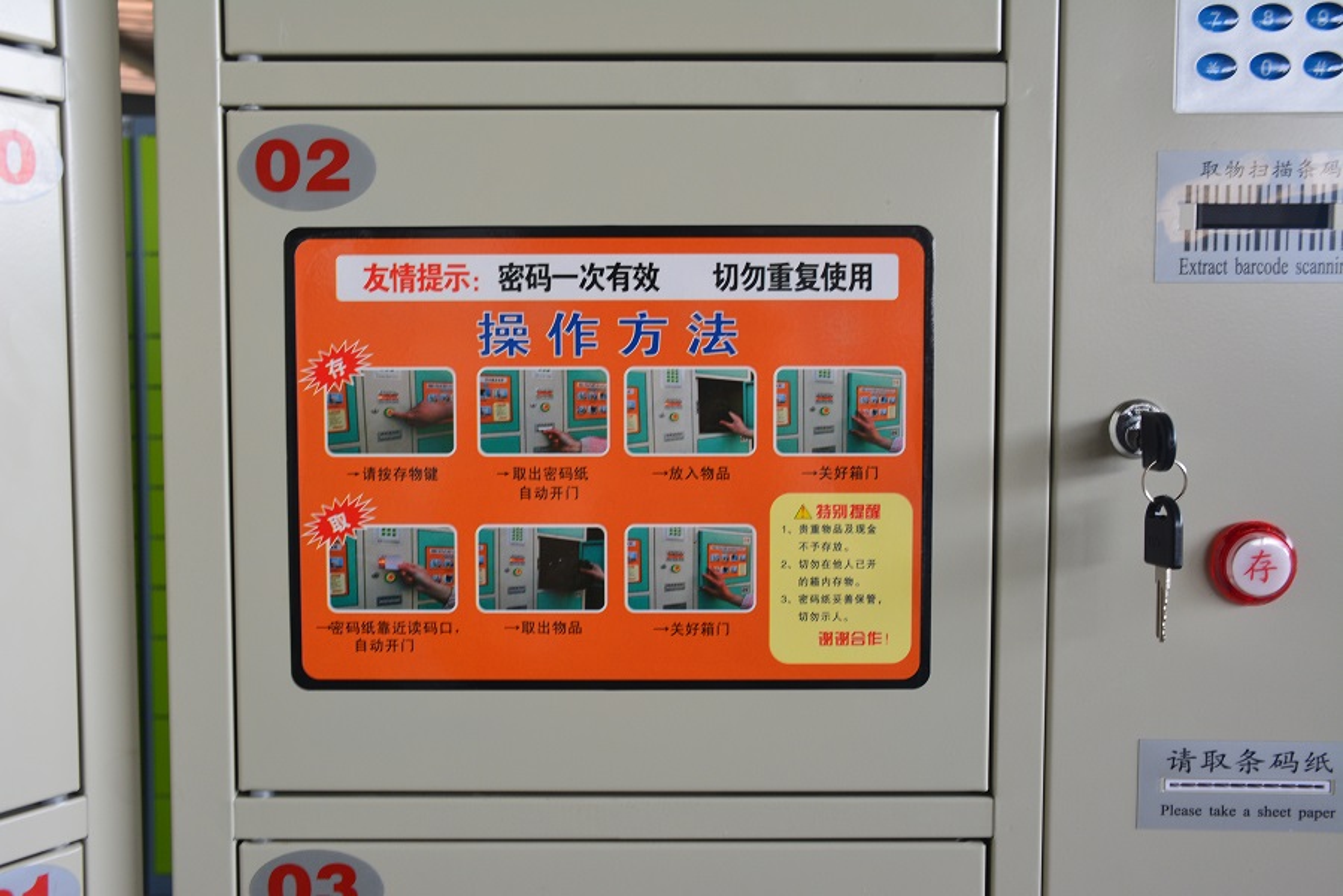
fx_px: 1455
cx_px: 672
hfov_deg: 49.6
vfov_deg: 34.2
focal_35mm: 39
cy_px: 448
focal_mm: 26
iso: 400
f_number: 8
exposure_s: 1/20
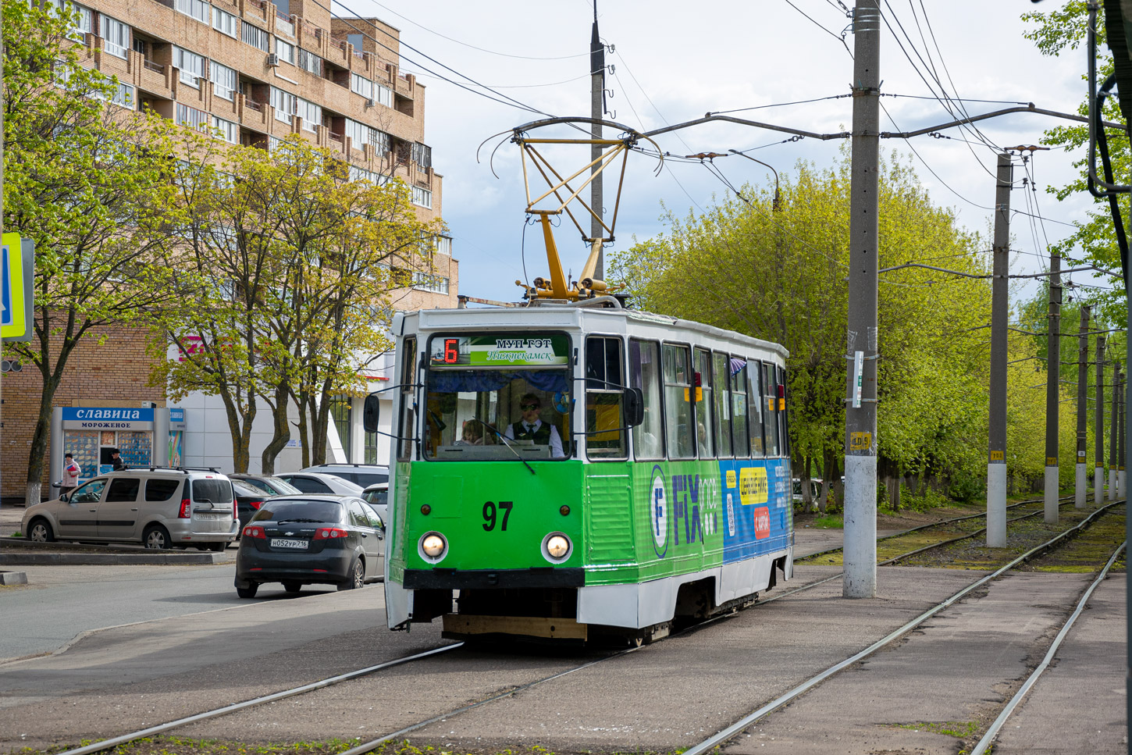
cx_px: 566
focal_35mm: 105
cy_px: 378
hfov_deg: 19.5
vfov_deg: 13.0
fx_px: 3302
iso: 100
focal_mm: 70
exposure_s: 1/400
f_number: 5.3
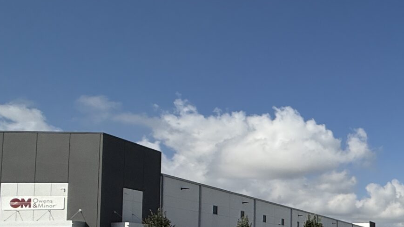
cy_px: 225
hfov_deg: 31.2
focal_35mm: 45
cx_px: 562
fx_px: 482
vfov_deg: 25.3
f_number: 2.2
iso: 40
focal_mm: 2.22
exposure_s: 1/6173
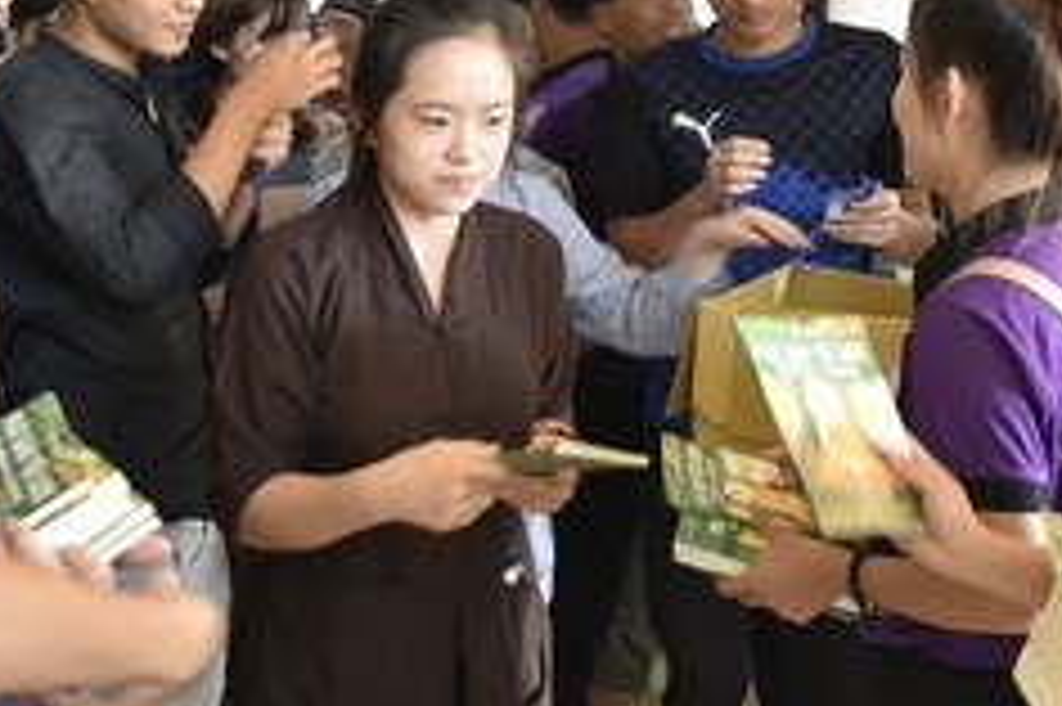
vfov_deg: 20.3
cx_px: 688
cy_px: 137
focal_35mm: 66
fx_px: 1946
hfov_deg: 30.4
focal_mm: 24
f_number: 4
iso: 800
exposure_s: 1/30
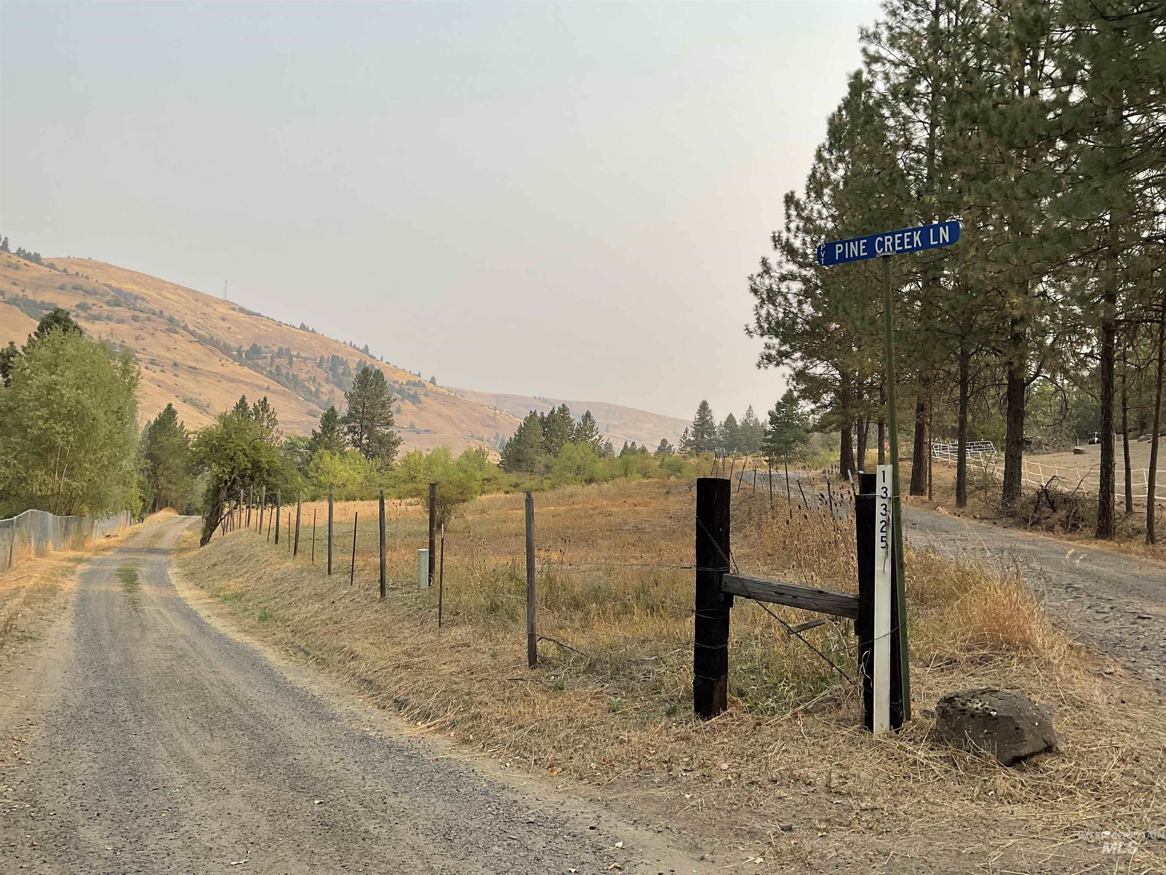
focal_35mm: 29
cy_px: 438
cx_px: 583
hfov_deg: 61.7
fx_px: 977
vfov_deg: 48.2
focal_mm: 3
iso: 16
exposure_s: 1/1342
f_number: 1.8
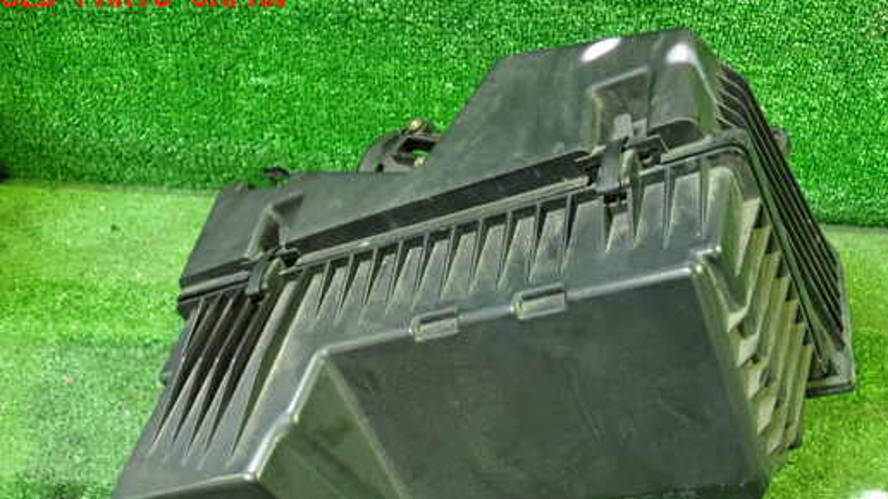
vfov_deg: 30.7
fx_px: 895
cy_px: 361
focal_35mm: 38
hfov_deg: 52.7
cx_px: 489
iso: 800
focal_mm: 5.4
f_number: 2.3
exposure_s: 1/25
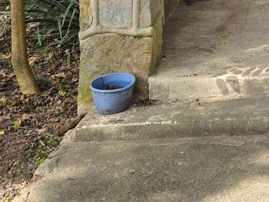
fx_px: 598
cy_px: -125
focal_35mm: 77
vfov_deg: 16.8
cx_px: 343
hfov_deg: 22.8
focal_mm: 5.4
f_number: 1.8
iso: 25
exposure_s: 1/339
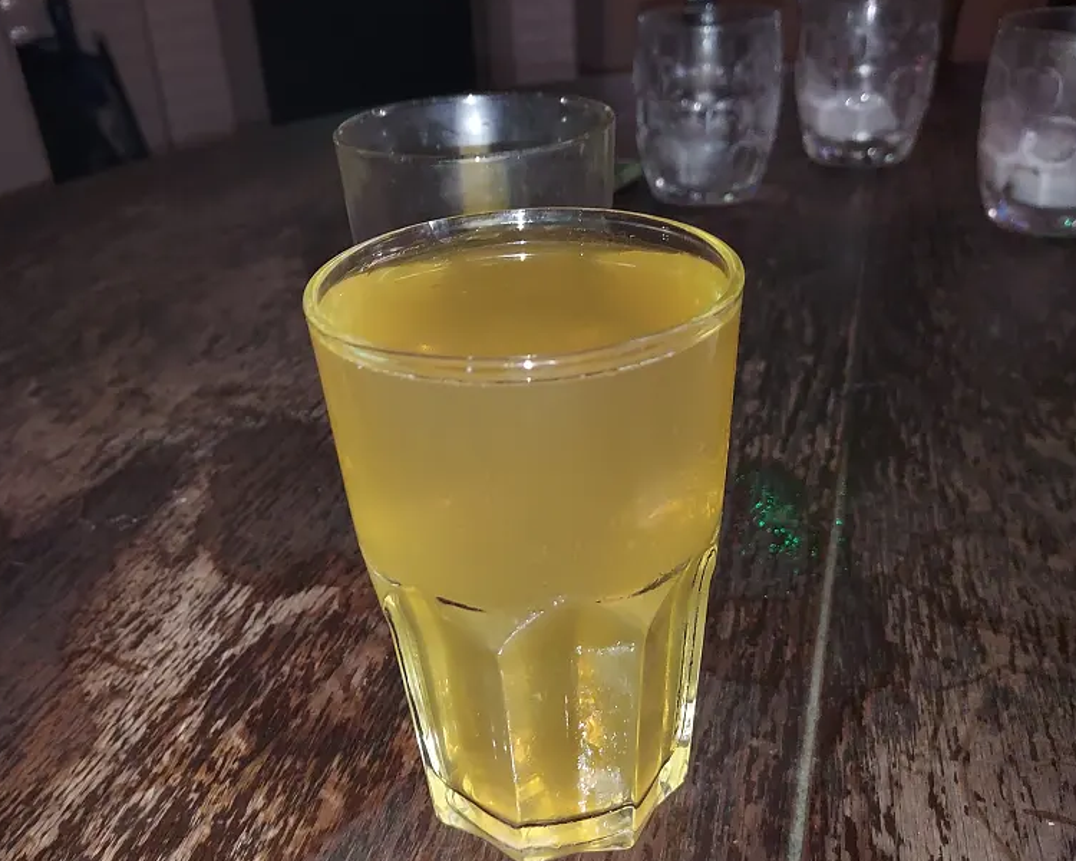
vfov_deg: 45.6
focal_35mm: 32
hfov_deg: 55.7
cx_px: 538
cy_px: 497
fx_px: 1019
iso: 500
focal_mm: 4.6
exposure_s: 1/25
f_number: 1.8
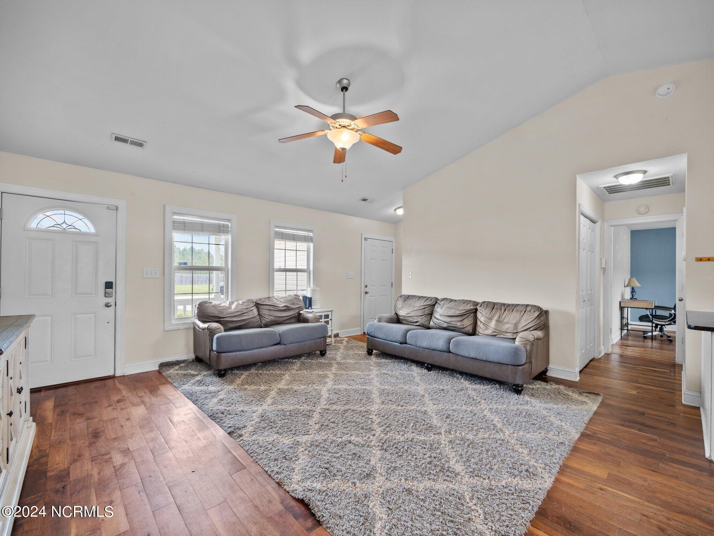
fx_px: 289
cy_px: 268
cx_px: 357
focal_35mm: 14
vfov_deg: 85.7
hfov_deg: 102.1
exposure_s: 1/15
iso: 400
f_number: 4
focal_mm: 7
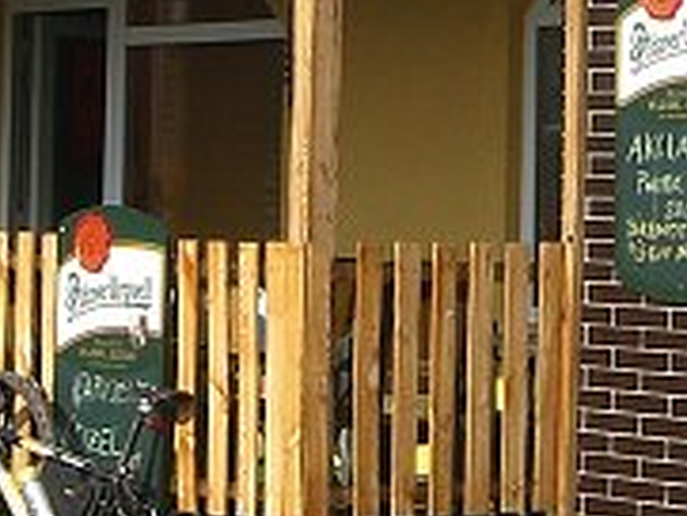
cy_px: -121
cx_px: 326
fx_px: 3336
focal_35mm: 168
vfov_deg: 8.7
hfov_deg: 11.8
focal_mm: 6.3
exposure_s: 1/640
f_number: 4.4
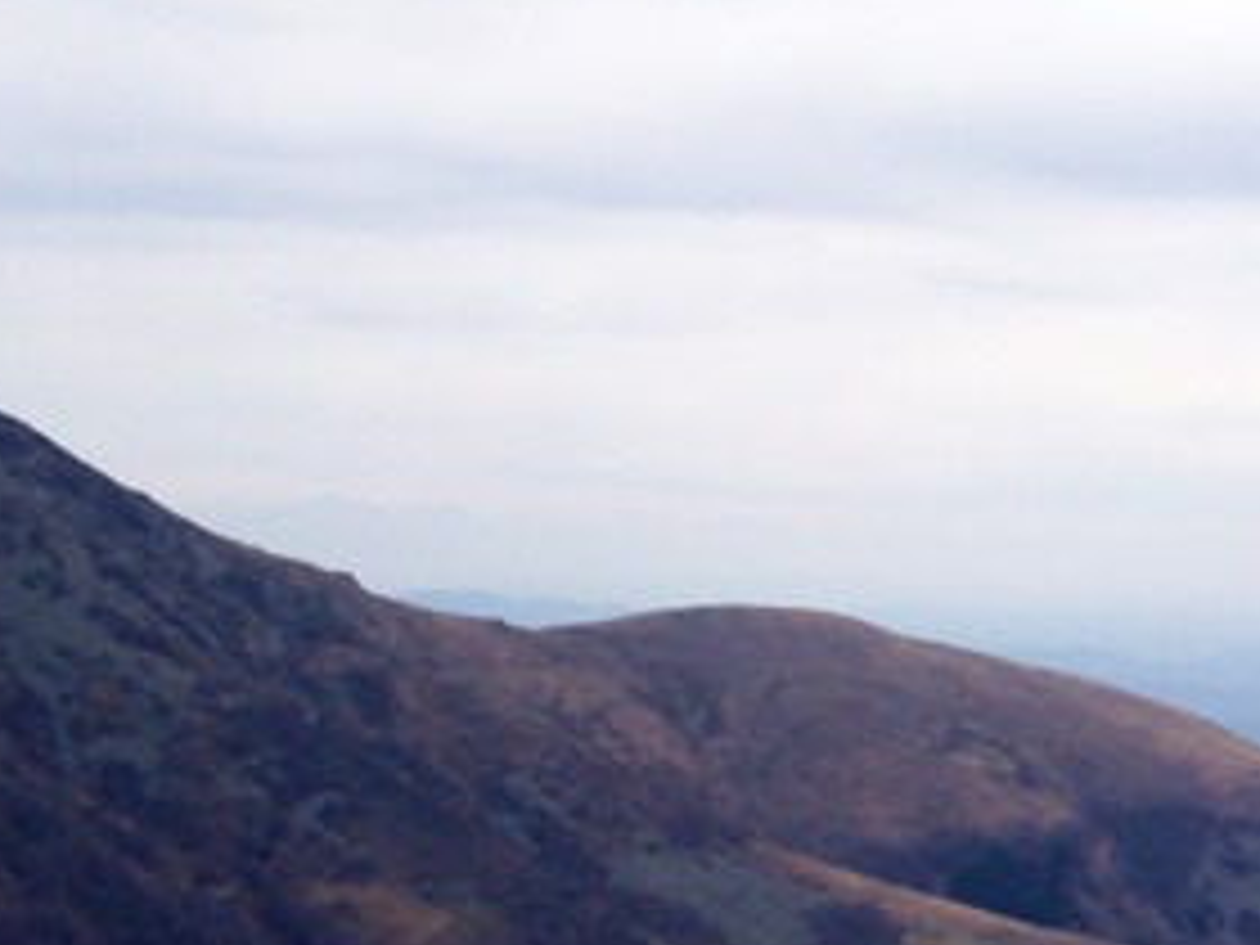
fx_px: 3749
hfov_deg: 17.6
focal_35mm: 103
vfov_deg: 14.2
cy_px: 927
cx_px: 1728
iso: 100
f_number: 4.5
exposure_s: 1/446
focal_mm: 5.9
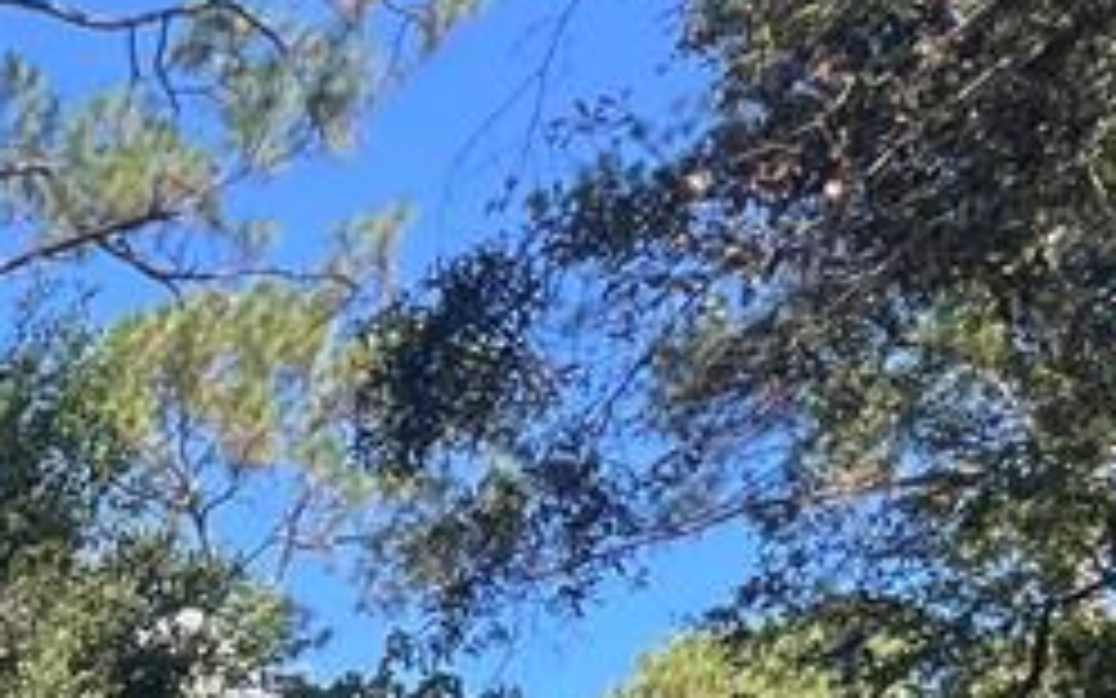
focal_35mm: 57
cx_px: -626
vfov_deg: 18.3
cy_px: 1229
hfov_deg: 25.3
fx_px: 1734
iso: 32
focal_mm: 1.57
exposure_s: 1/270
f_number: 1.8
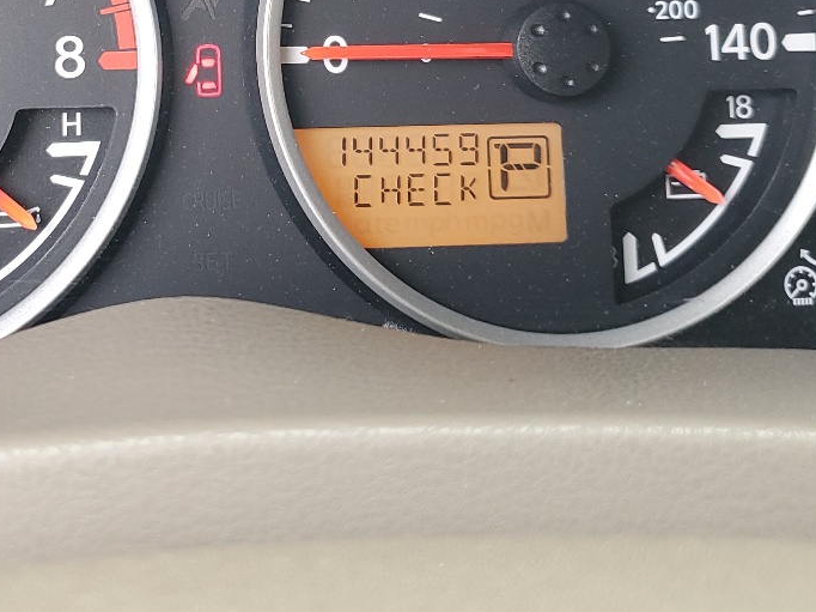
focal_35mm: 61
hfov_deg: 31.0
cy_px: -53
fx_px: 1437
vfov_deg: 22.7
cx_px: 179
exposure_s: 1/120
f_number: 1.5
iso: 69
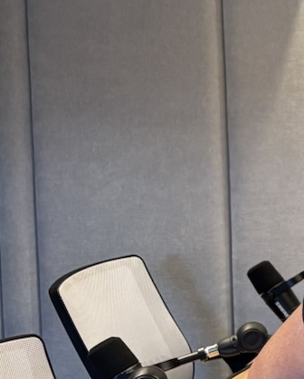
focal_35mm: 121
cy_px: 77
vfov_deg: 15.8
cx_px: 898
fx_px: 1359
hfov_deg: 9.8
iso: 125
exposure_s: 1/60
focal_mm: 5.96
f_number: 1.6
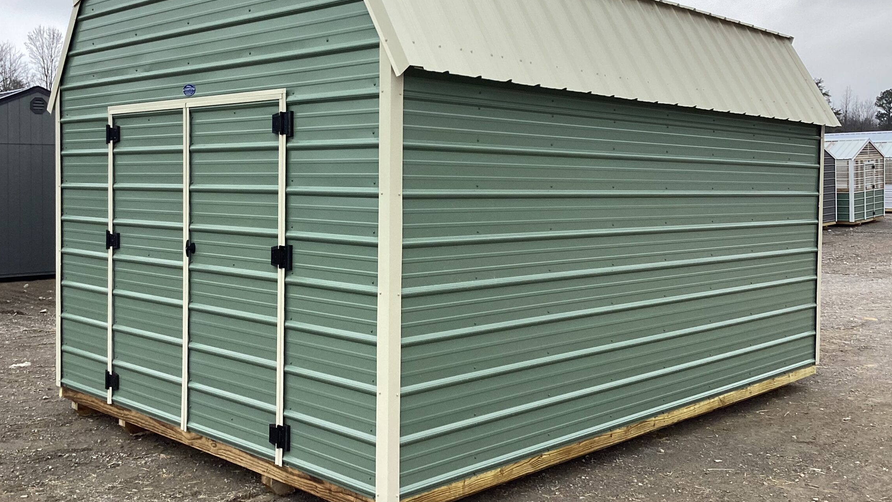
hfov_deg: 52.7
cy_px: 196
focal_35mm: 38
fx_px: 899
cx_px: 418
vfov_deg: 31.1
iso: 25
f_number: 2.4
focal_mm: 3.3
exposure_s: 1/365
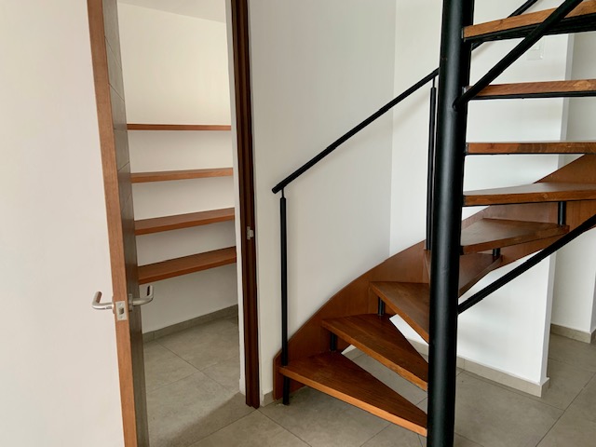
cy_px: 224
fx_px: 448
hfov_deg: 67.3
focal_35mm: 26
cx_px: 298
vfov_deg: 53.1
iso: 80
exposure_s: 1/121
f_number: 1.8
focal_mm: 4.25
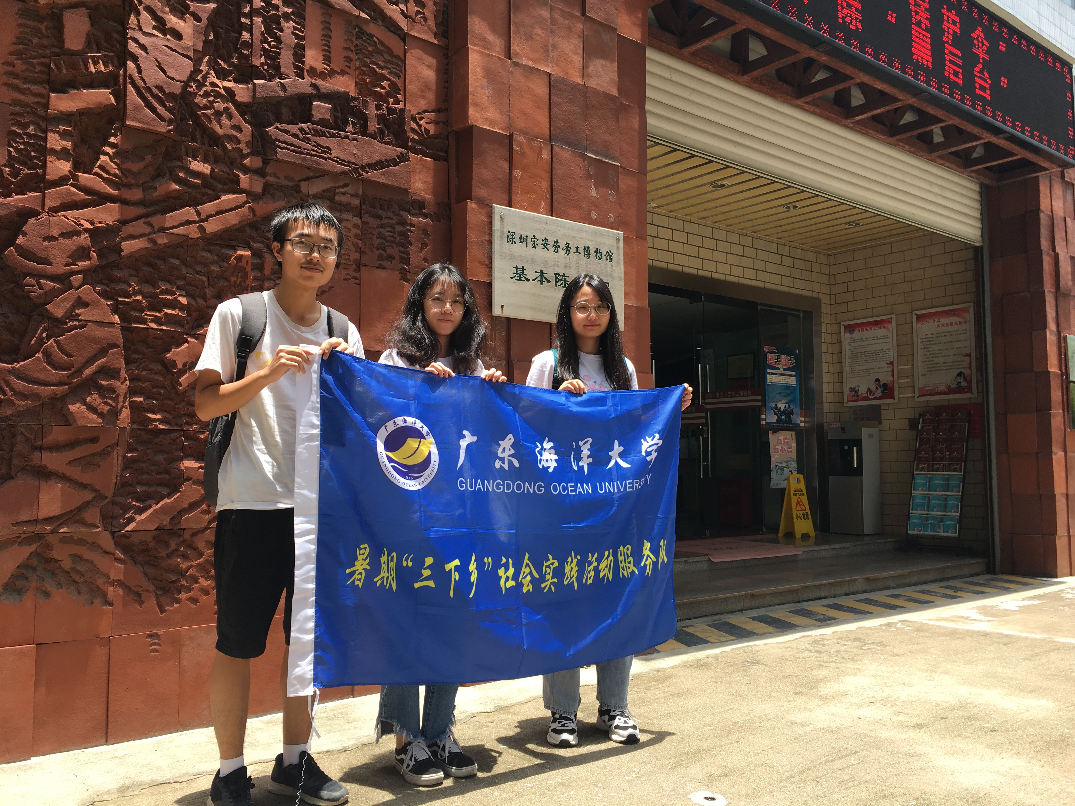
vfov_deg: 48.2
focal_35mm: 29
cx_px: 538
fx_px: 901
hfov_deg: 61.7
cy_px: 403
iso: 25
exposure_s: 1/447
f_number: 2.2
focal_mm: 4.15
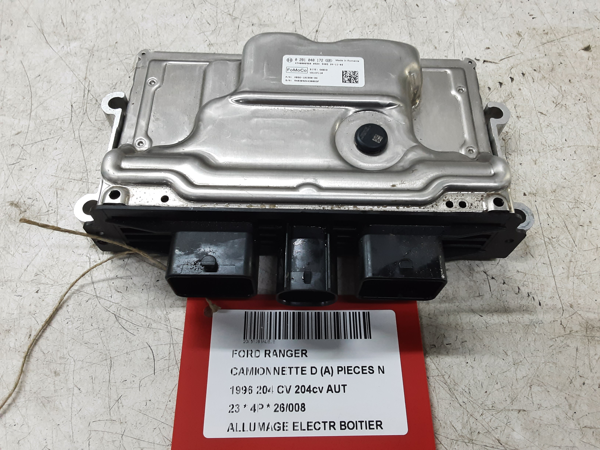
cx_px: 300
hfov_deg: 65.3
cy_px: 225
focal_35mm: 27
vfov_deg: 51.4
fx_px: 468
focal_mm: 2.91
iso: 100
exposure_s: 1/50
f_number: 1.9
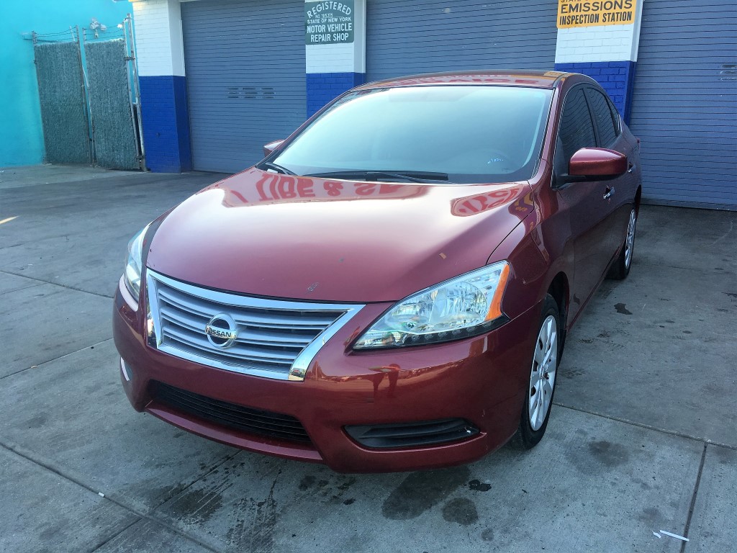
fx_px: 617
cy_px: 276
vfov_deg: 48.2
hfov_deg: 61.7
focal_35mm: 29
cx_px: 368
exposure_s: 1/298
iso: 25
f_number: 2.2
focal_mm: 4.15
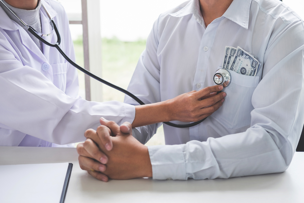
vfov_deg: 25.5
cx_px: 152
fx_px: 448
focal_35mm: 53
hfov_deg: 37.5
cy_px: 102
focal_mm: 35
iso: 200
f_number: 2.8
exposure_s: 1/125
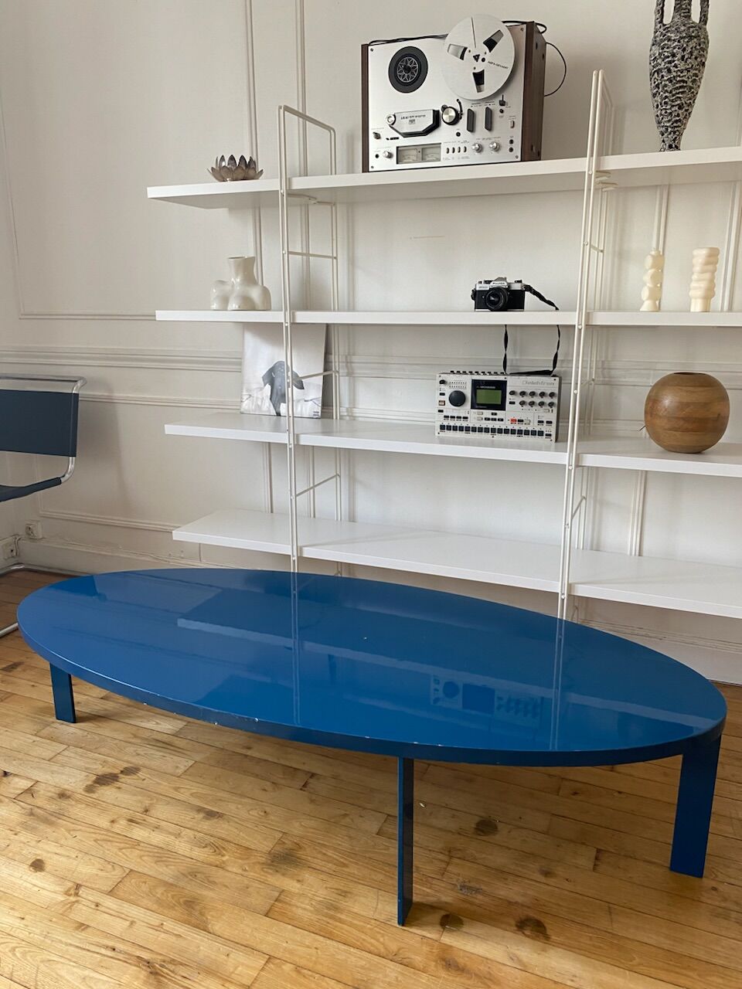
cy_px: 494
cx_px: 371
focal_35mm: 26
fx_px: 743
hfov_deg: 53.1
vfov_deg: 67.3
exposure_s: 1/81
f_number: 1.8
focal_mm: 4.25
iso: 125
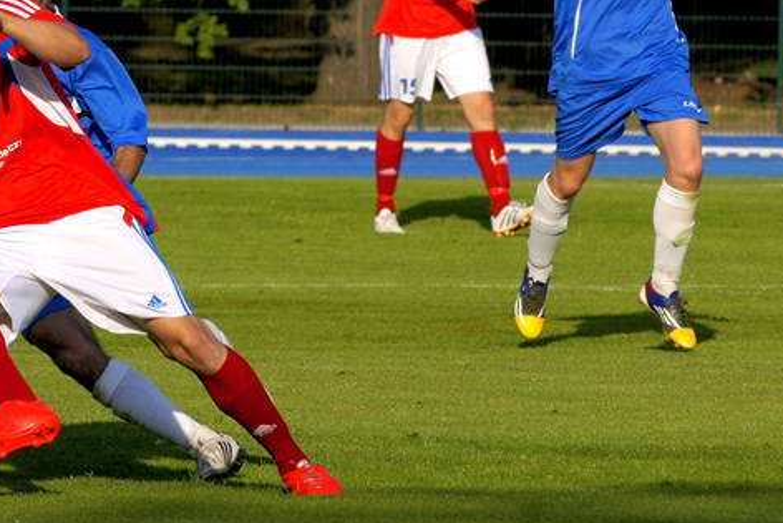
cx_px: 186
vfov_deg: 2.2
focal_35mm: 621
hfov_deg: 3.3
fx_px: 13510
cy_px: 150
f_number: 9
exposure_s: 1/1250
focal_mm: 230
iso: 200
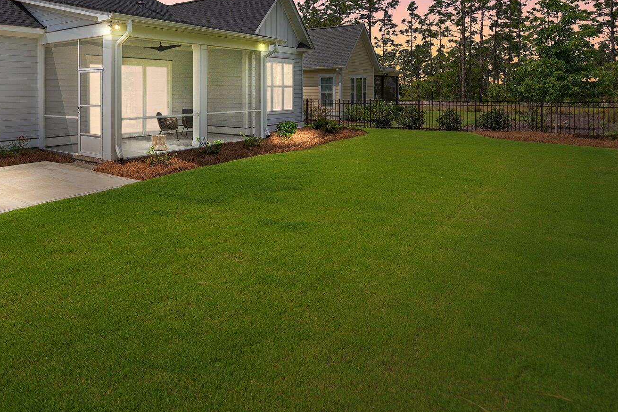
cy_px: 96
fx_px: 429
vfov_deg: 49.0
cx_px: 144
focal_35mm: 25
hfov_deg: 66.4
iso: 200
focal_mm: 16
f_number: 4
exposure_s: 1/2500
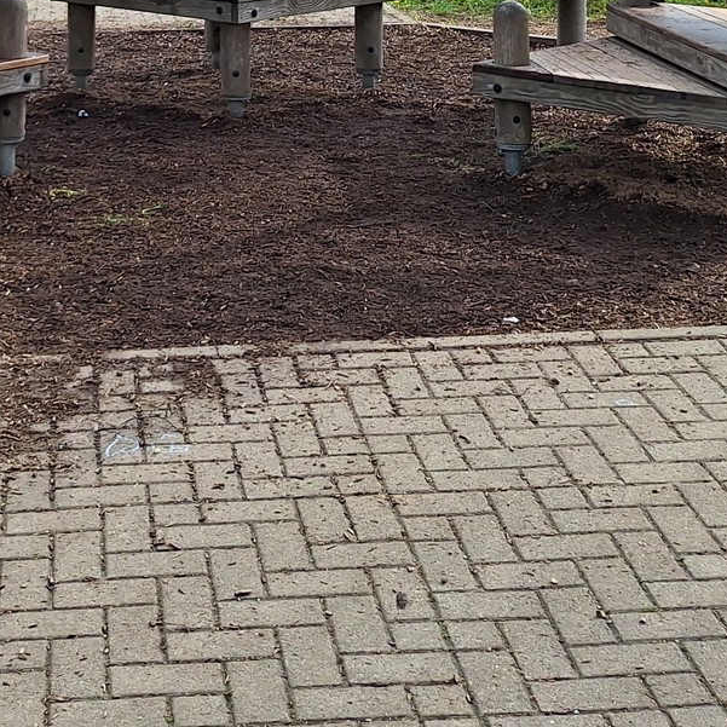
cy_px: -186
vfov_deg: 22.6
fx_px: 1640
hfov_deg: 24.8
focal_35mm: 69
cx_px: 207
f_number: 1.8
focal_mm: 5.54
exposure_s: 1/3049
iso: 40
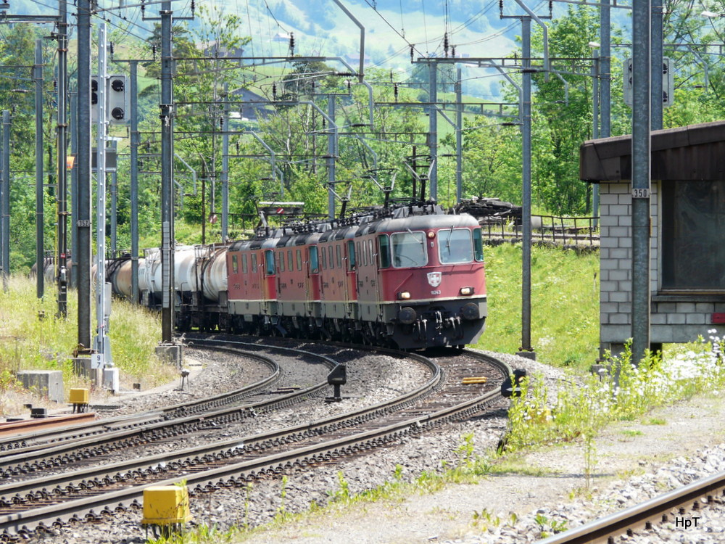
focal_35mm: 222
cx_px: 362
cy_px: 272
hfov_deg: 8.9
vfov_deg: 6.7
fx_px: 4650
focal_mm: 36.5
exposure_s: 1/250
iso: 100
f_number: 4.5
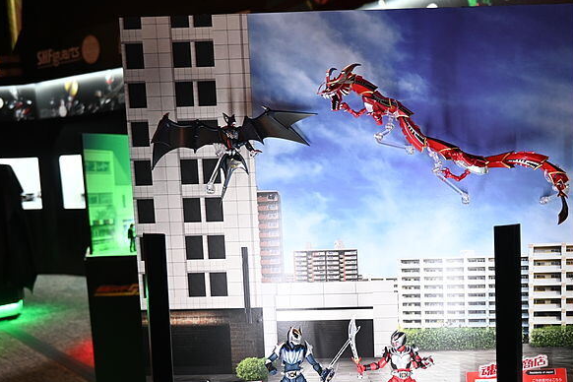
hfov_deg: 55.8
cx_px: 389
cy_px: 237
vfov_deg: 39.7
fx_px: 525
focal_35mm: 33
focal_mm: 16
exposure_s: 1/125
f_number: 3.5
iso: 900
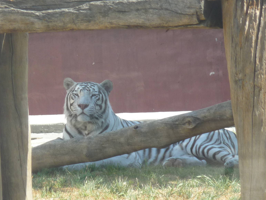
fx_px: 3750
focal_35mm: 488
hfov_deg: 4.1
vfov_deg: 3.0
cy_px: 102
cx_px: 130
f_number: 4.9
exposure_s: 1/160
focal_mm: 47
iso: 100
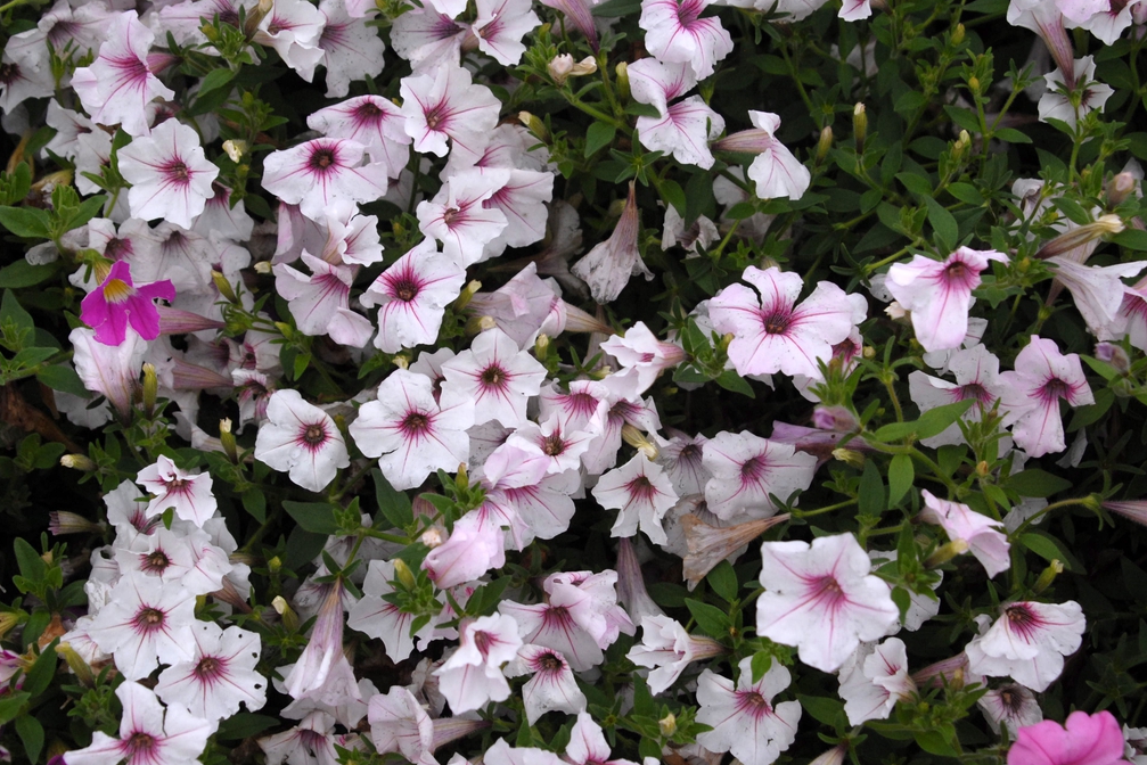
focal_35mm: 58
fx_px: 1848
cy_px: 380
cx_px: 568
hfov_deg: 34.5
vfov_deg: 23.4
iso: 400
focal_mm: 38
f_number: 5.6
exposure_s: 1/125
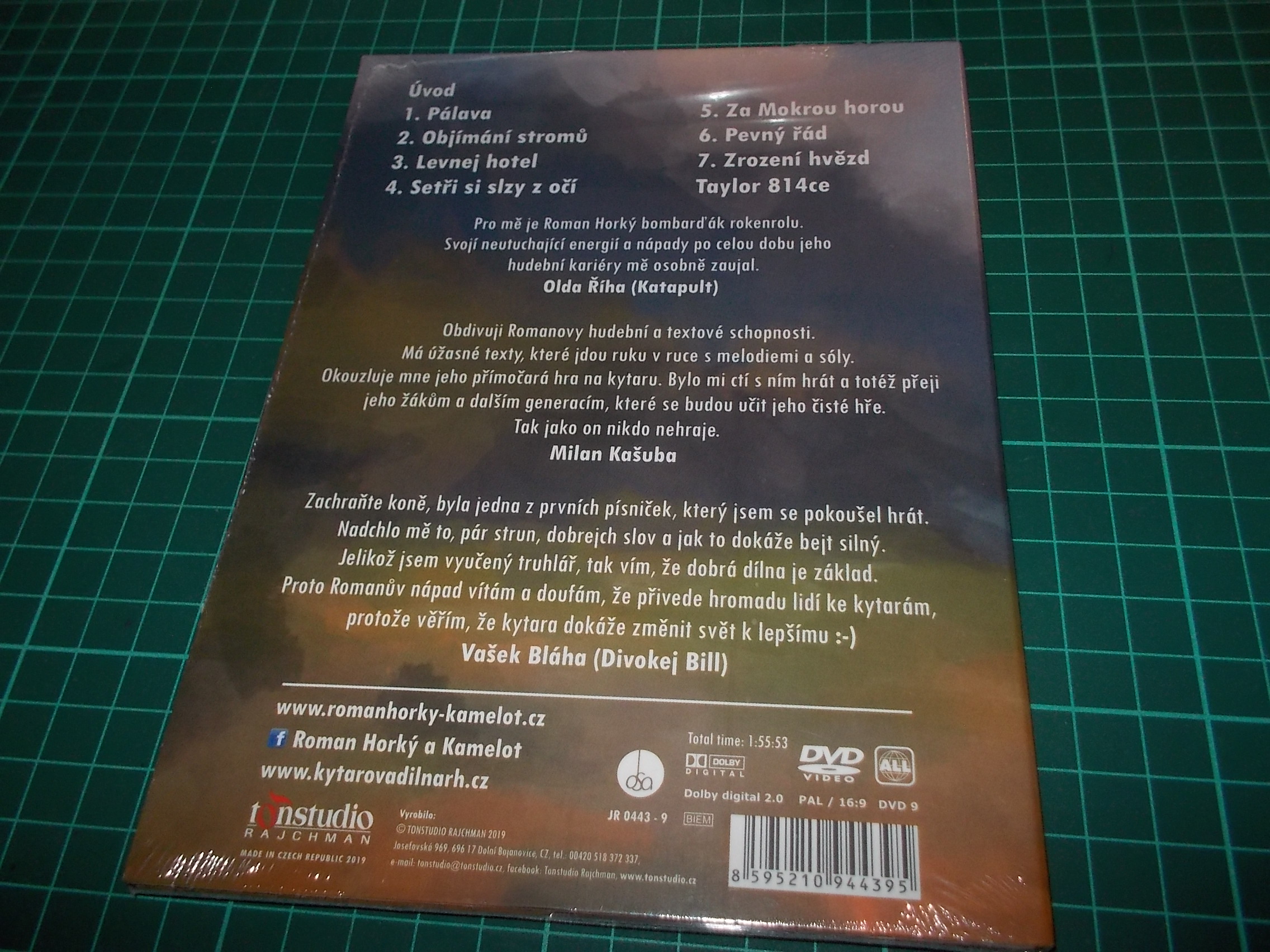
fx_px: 1064
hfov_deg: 61.7
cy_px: 476
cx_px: 635
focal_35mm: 29
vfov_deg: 48.2
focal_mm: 4.1
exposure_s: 1/30
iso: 200
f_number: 3.3
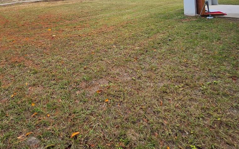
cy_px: -19
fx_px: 189
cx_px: 95
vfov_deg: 35.9
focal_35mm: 29
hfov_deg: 64.0
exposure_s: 1/594
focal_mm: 1.7
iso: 32
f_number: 2.2
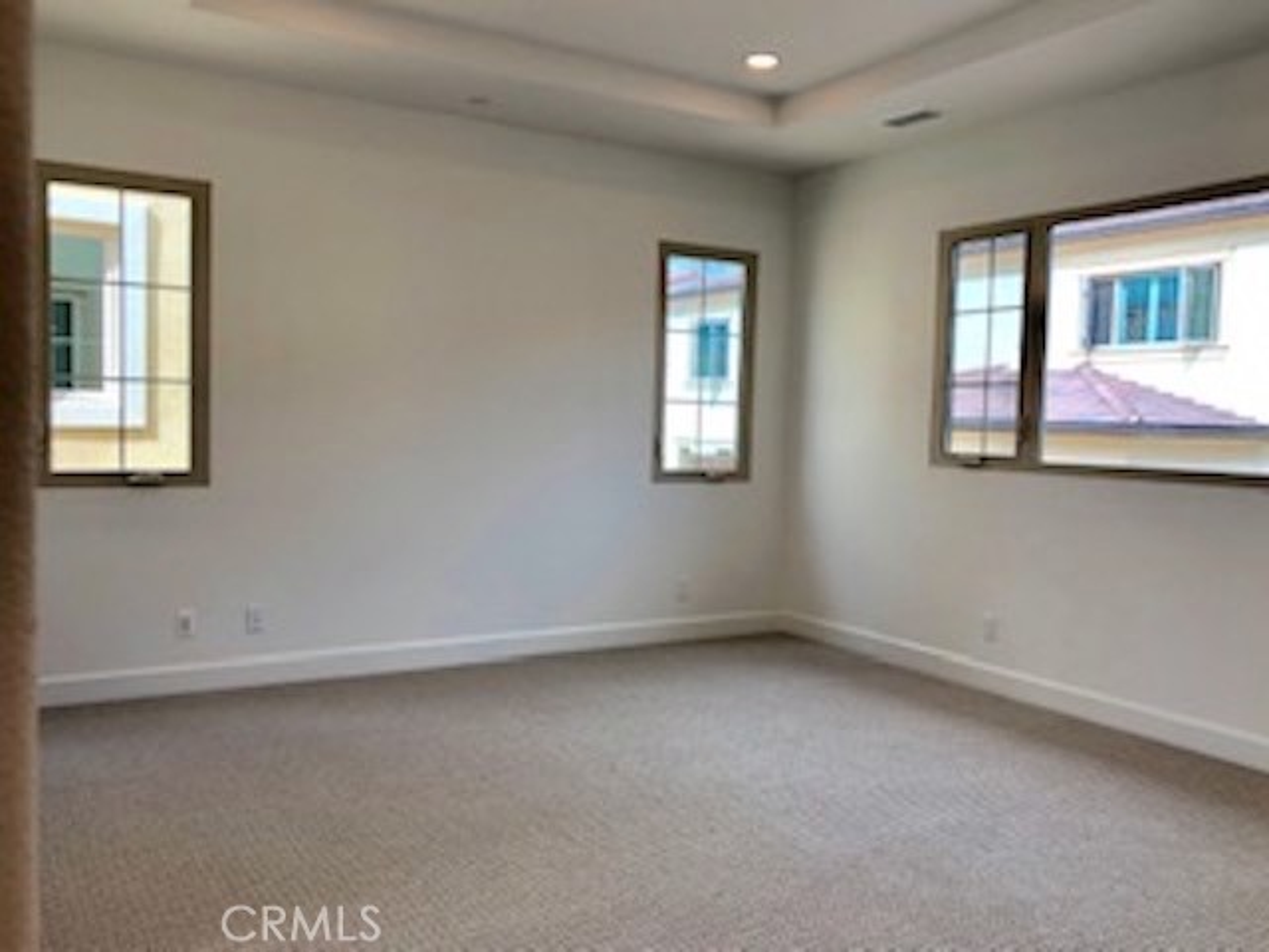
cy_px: 476
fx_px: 1026
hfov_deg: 63.4
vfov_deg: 49.7
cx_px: 634
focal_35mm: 28
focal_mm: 4
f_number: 1.8
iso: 20
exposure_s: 1/129
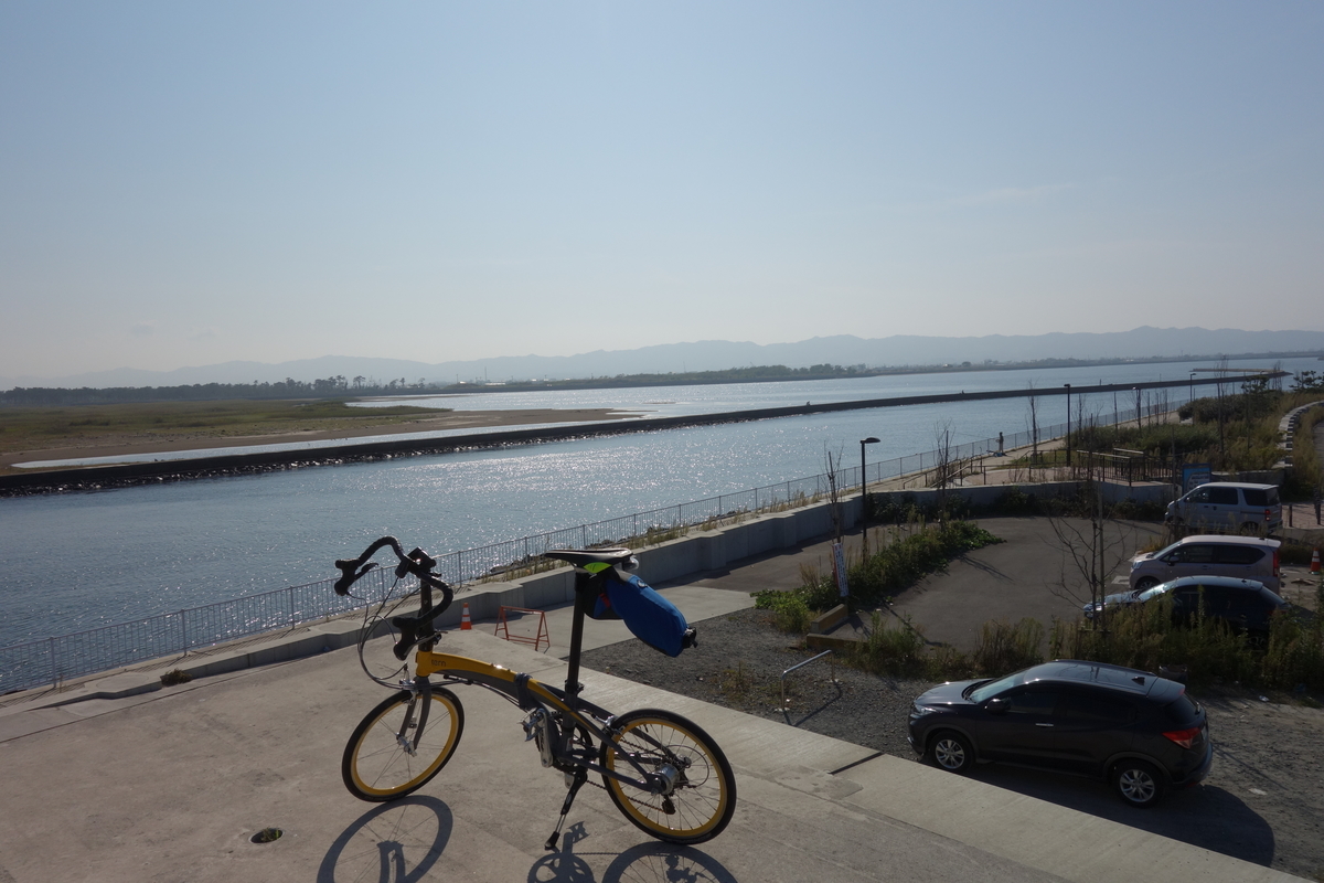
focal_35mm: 28
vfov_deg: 46.4
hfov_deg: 65.5
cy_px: 442
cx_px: 662
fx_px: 1030
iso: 125
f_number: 8
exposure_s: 1/1000
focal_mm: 10.4
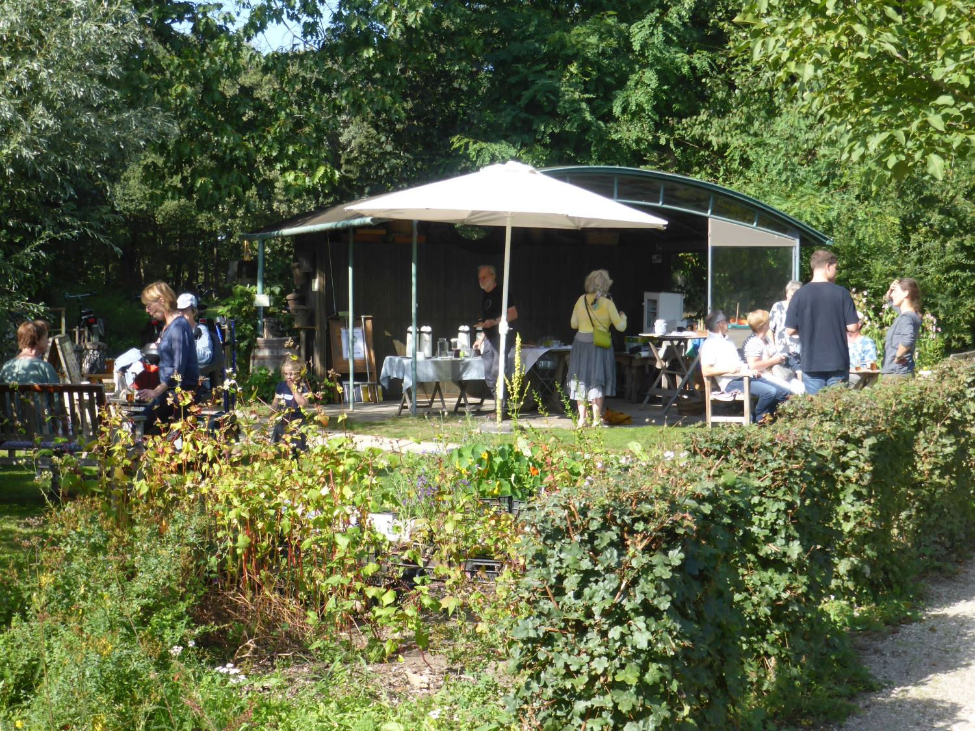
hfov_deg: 31.7
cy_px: 366
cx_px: 488
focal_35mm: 61
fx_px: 1718
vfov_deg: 24.0
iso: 100
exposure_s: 1/200
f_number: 4.7
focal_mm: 10.3
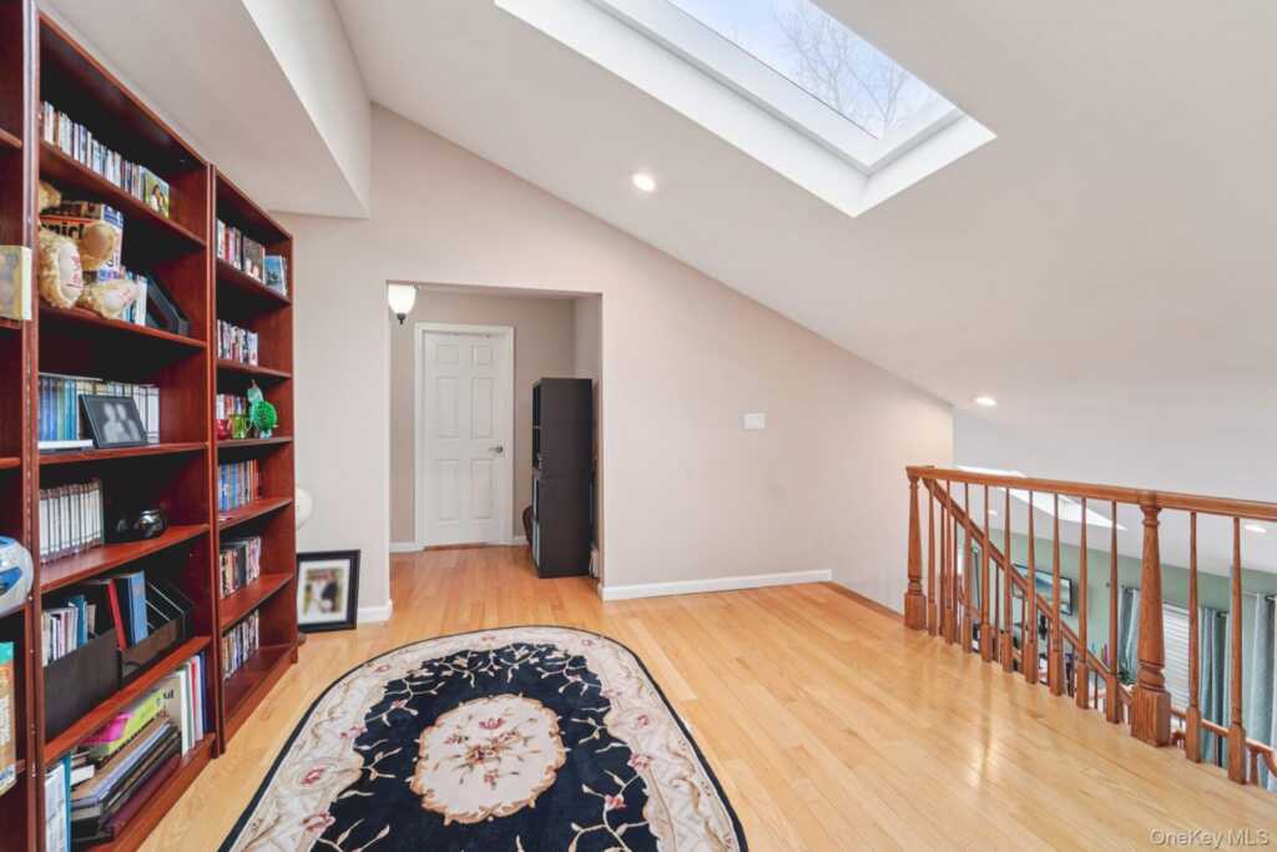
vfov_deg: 81.2
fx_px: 497
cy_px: 426
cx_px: 638
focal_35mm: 14
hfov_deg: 104.2
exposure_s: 1/15
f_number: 8
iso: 400
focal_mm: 14
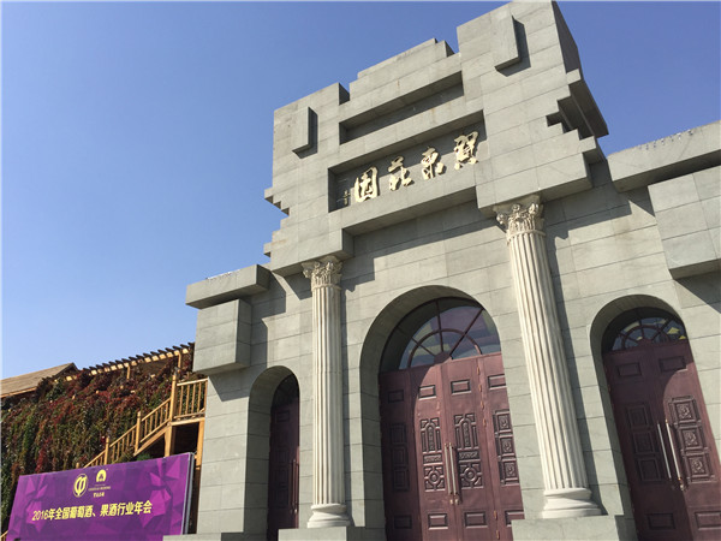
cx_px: 360
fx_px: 604
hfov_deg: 61.7
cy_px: 270
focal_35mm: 29
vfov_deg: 48.2
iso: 32
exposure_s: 1/1799
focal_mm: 4.15
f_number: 2.2
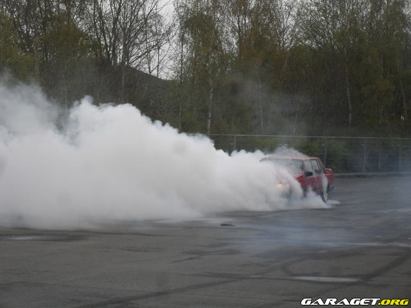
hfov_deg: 18.7
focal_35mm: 105
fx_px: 1247
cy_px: 154
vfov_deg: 14.1
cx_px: 206
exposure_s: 1/250
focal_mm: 18.9
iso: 100
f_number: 5.8
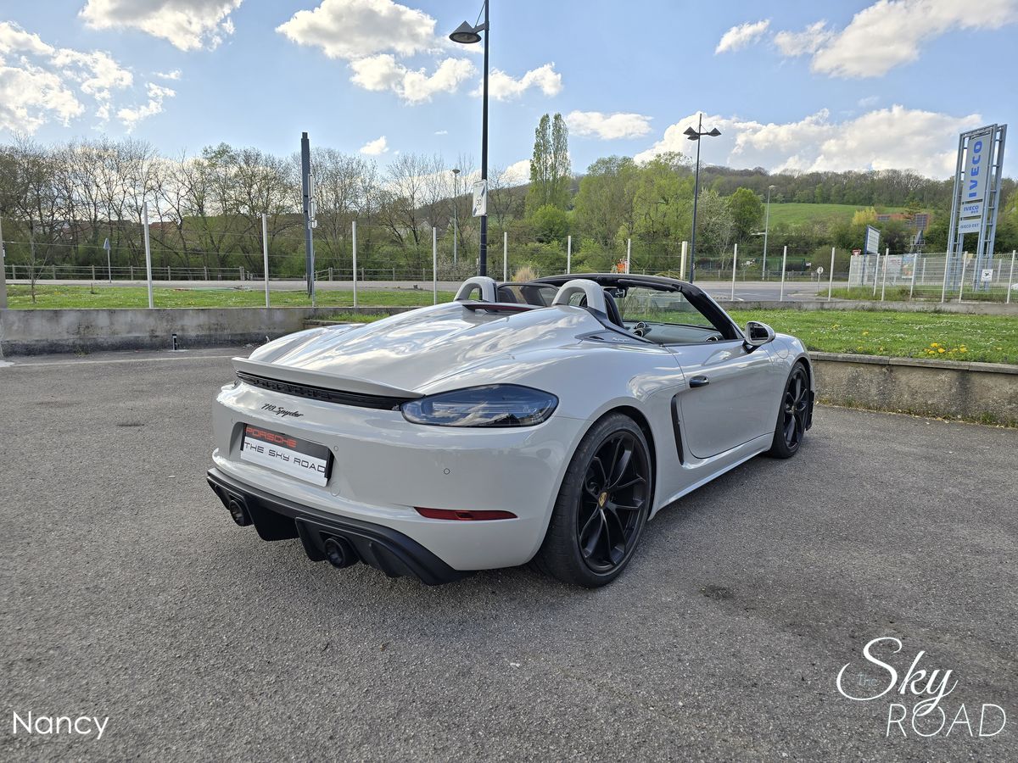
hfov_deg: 73.9
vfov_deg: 58.9
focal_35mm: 23
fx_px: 676
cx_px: 509
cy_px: 382
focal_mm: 6.3
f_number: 1.7
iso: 12
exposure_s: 1/485
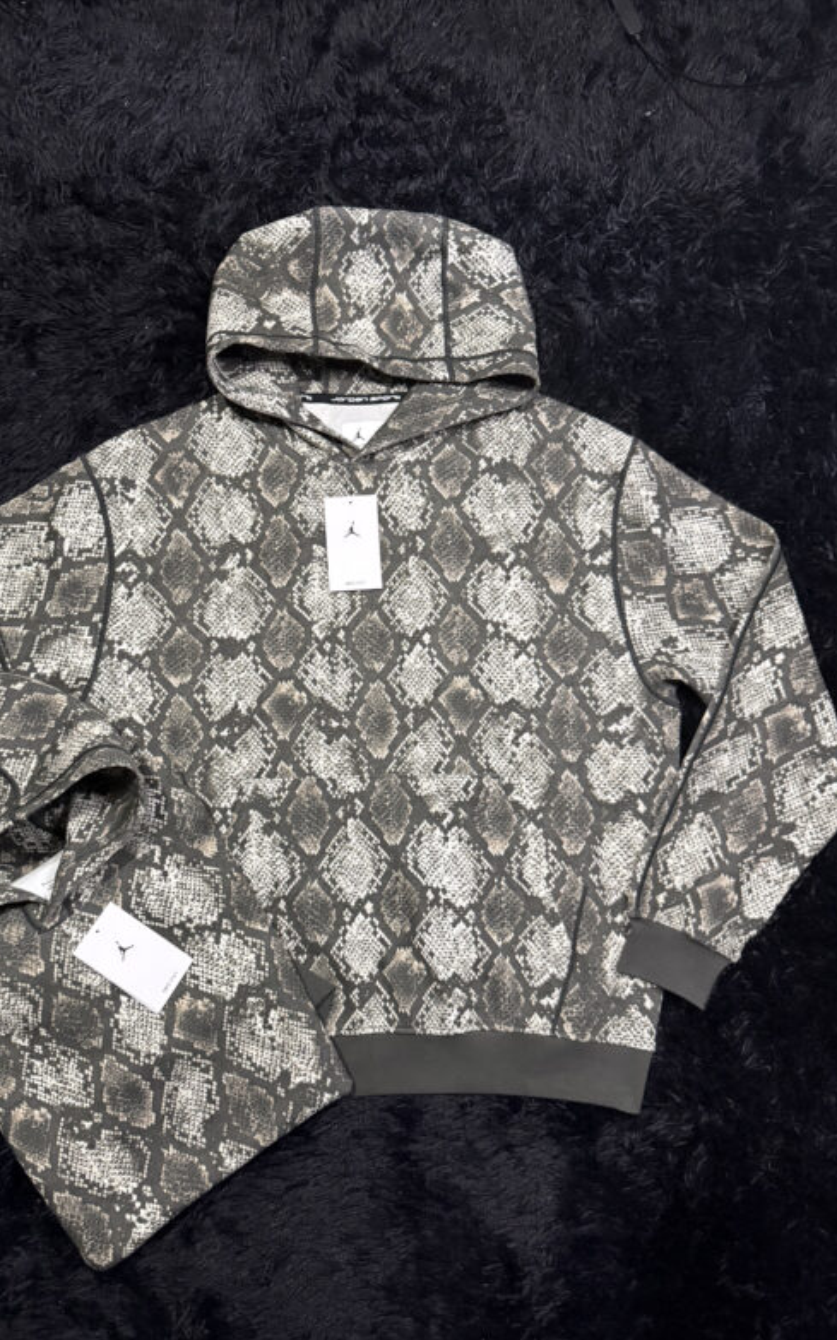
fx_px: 949
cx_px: 335
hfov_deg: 47.3
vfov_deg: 70.4
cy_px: 657
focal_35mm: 26
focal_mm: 6.76
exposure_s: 1/44
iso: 800
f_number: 1.78
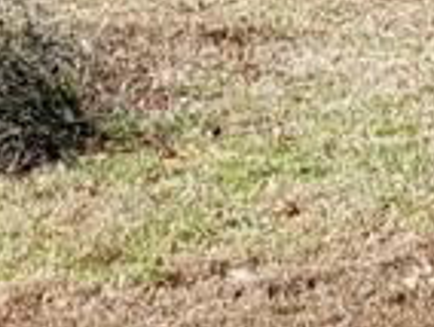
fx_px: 2348
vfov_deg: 7.8
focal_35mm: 187
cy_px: -159
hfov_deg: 8.5
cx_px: 1397
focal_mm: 4.3
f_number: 2.4
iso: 50
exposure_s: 1/210
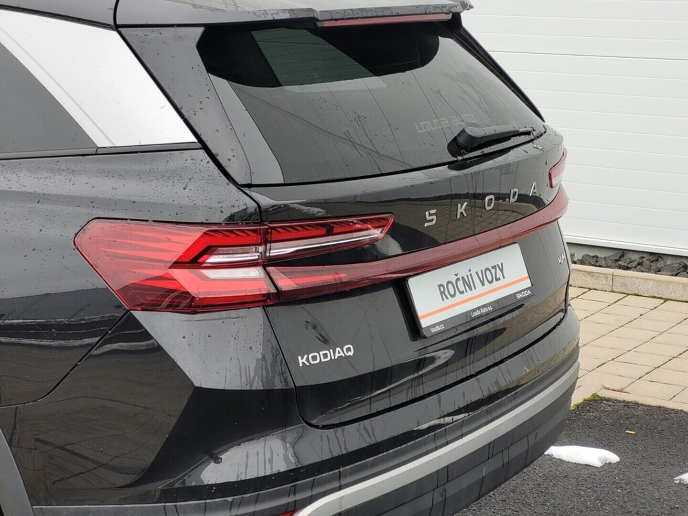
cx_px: 344
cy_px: 258
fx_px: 1511
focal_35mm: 76
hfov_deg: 25.7
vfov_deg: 19.4
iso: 50
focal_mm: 7.12
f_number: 2.4
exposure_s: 1/100
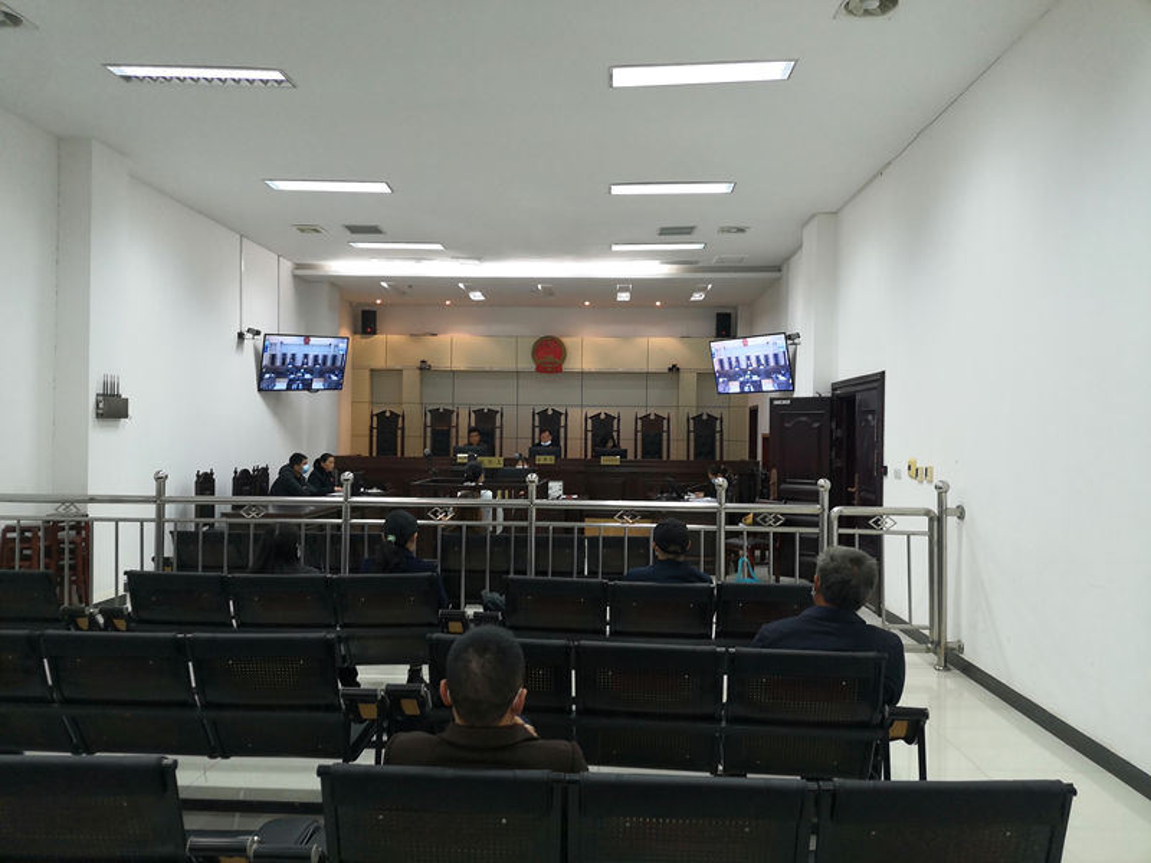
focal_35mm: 26
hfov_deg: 67.3
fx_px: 865
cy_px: 432
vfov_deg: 53.1
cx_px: 576
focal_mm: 4.75
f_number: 1.8
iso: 200
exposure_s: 1/33.3
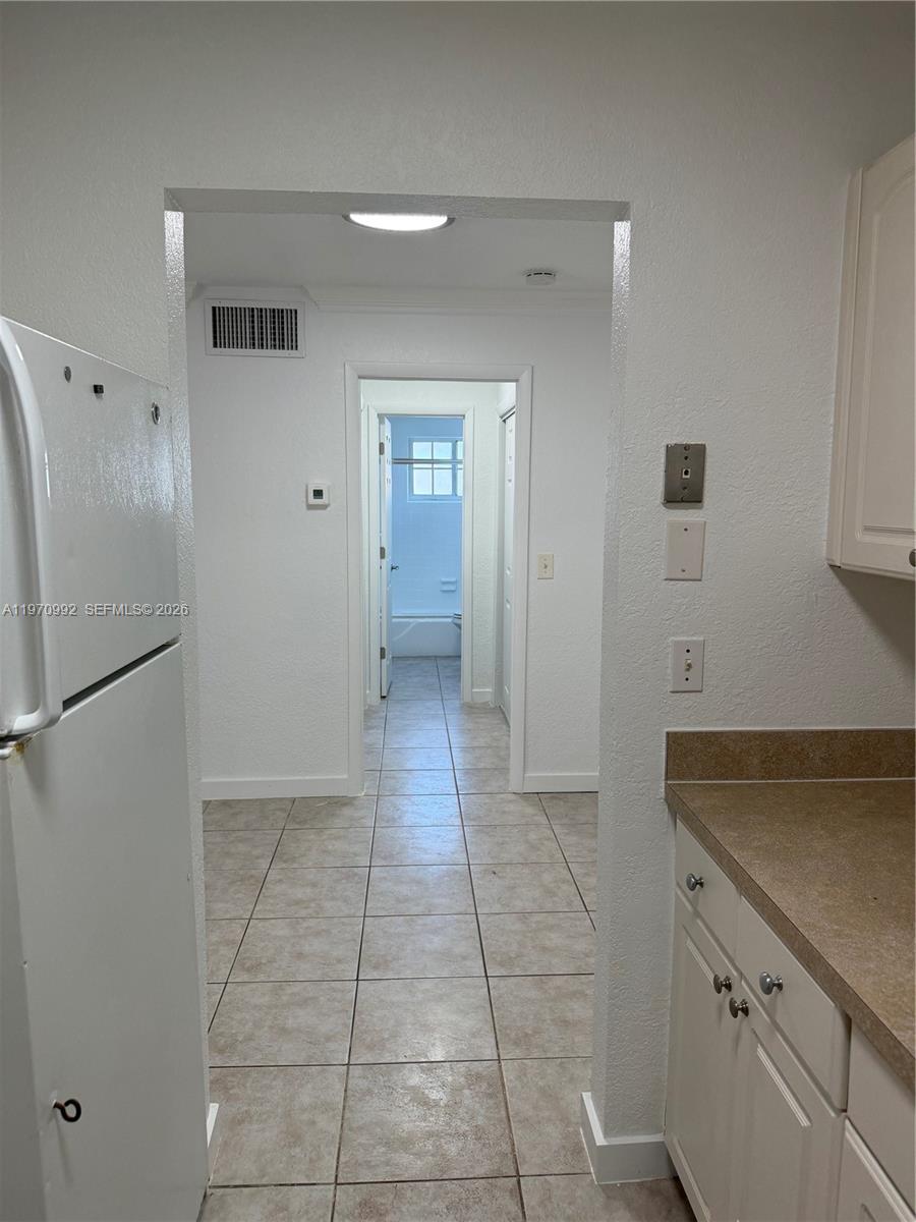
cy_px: 611
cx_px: 458
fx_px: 847
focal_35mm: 24
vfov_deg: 71.6
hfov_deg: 56.8
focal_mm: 6.76
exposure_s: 1/167
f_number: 1.78
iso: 125
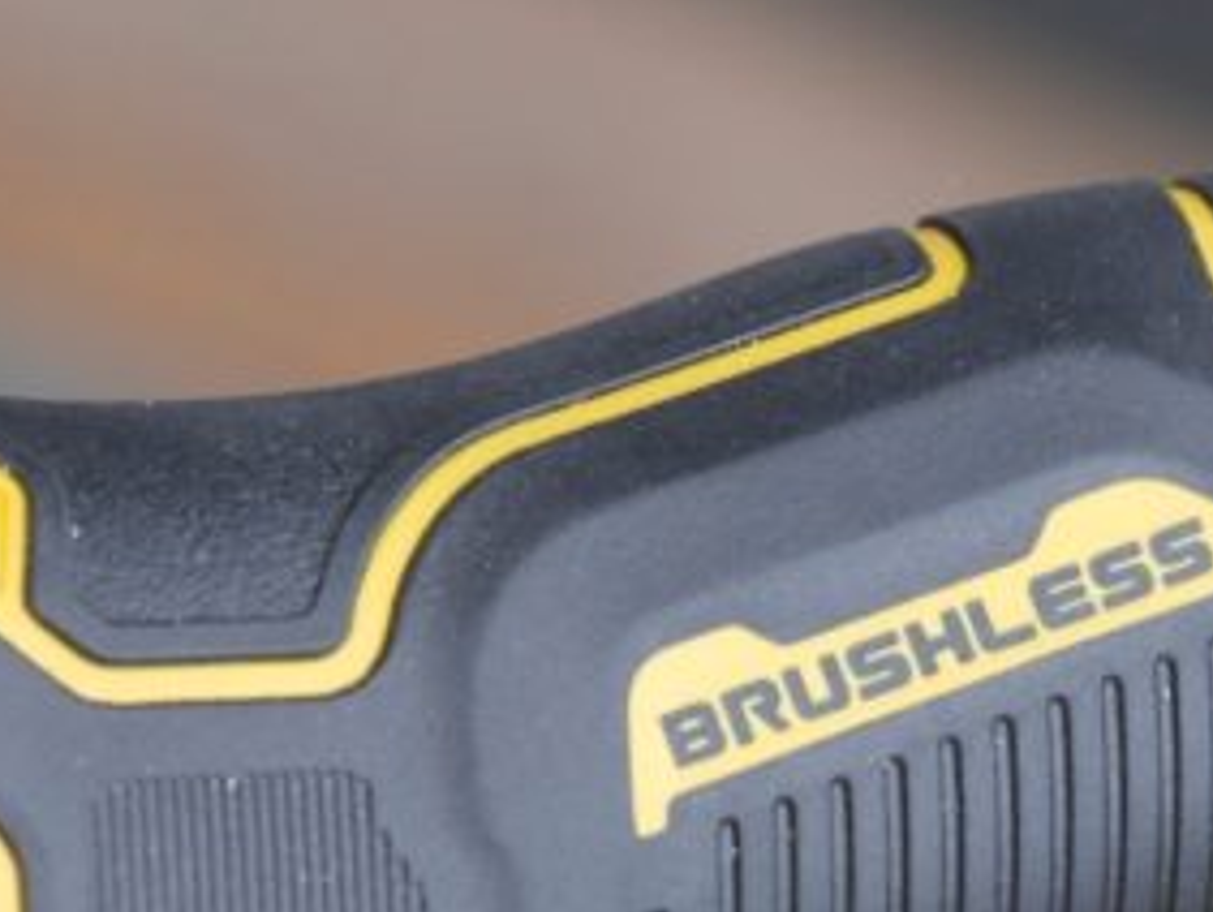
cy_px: 456
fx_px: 16764
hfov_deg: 4.1
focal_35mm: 478
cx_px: 921
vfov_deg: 3.1
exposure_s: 1/250
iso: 500
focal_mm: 97
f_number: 5.4
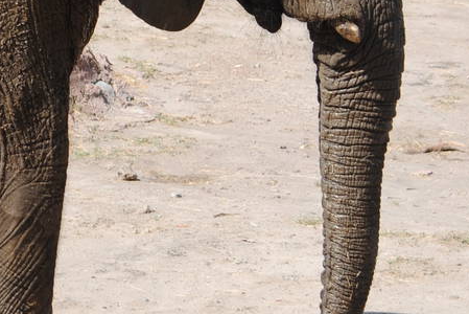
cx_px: -52
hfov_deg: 5.3
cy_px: 54
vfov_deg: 3.6
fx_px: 5019
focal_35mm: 385
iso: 110
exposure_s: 1/500
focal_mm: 72
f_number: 5.6
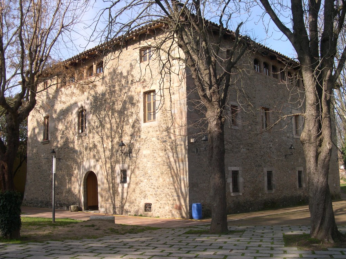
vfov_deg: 37.7
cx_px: 173
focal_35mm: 38
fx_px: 380
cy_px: 130
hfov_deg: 49.0
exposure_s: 1/111
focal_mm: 8
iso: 100
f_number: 7.6
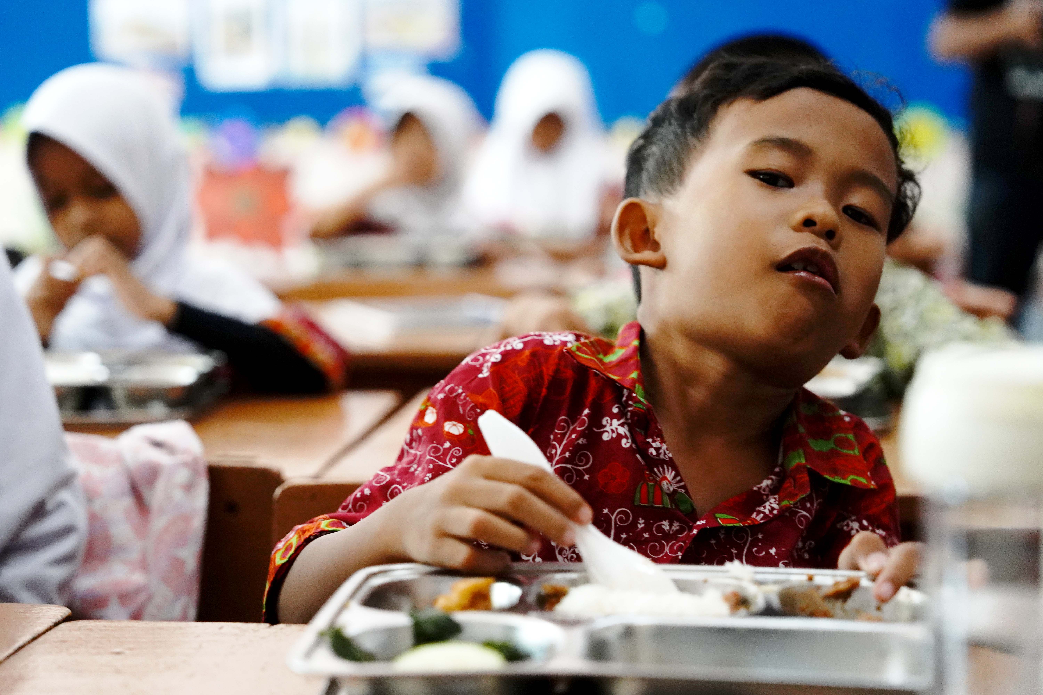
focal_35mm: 70
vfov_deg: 19.5
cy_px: 348
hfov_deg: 28.8
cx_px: 522
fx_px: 2028
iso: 6400
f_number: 2.8
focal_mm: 70
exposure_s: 1/320
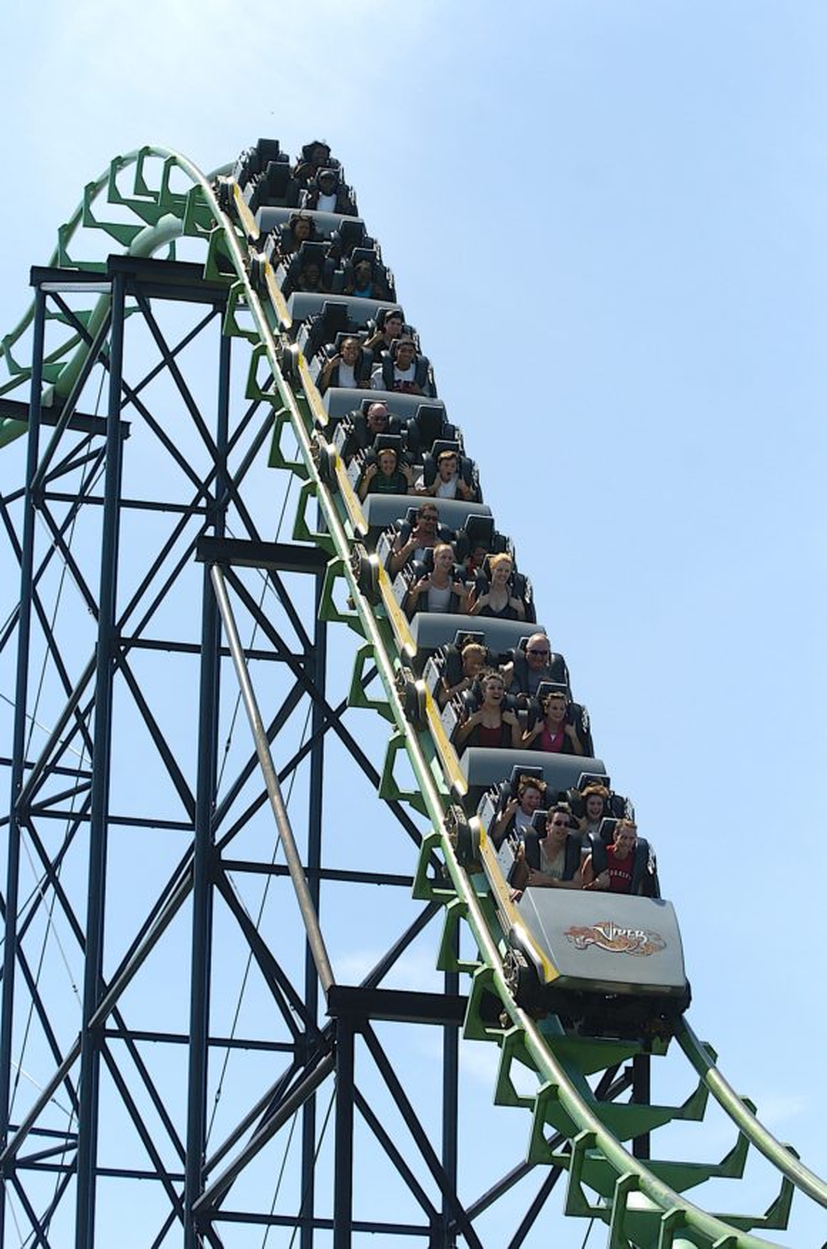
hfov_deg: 11.4
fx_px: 4154
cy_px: 624
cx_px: 414
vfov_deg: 17.1
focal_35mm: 120
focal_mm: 80
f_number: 5
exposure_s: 1/1000
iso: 200
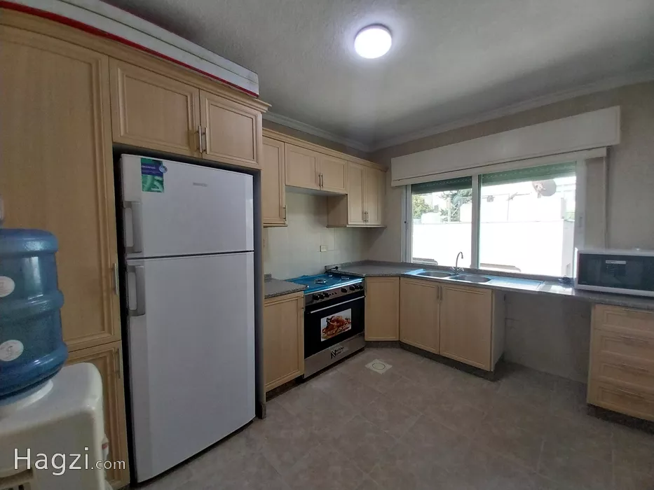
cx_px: 327
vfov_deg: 89.9
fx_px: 246
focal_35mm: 13
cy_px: 245
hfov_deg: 106.2
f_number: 2.2
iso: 64
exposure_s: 1/105
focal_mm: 1.3
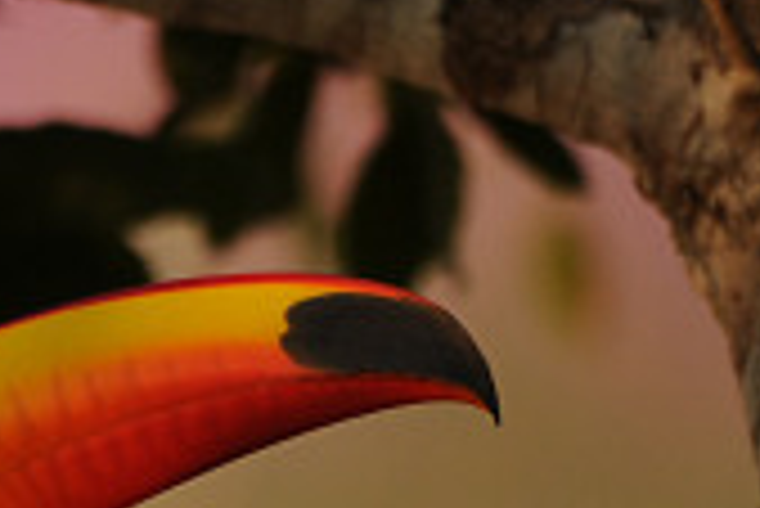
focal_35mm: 1920
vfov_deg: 0.7
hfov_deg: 1.1
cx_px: -54
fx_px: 40567
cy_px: 688
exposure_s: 1/320
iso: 200
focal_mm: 360
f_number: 4
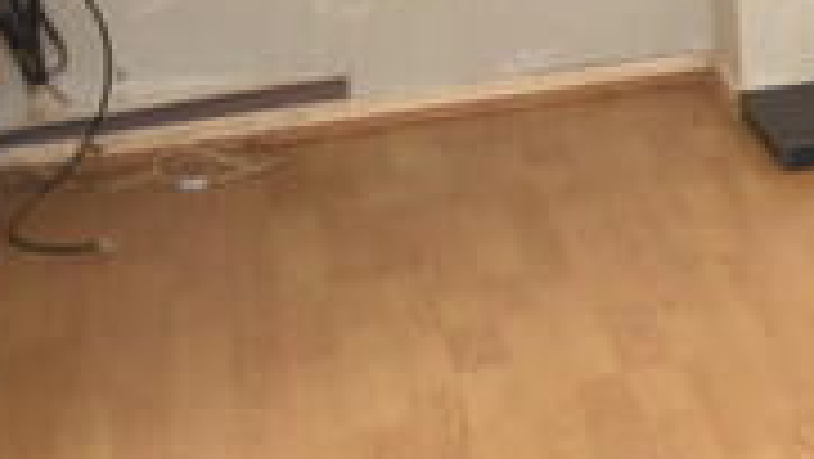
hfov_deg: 14.3
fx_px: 1922
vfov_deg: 12.8
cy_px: -250
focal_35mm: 89
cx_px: 2024
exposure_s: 1/125
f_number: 4
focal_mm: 10
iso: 800
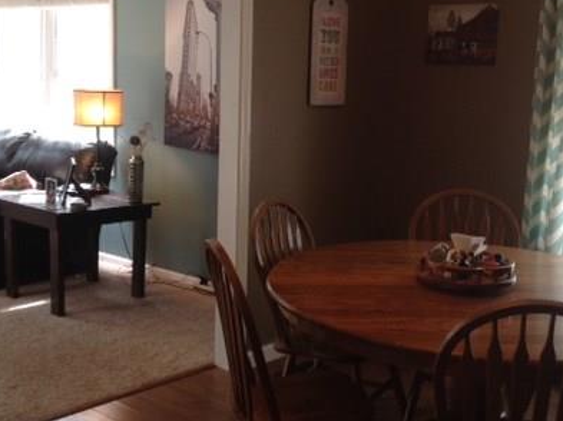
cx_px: 314
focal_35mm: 57
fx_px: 926
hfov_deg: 33.8
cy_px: 169
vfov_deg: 25.6
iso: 64
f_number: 2.4
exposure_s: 1/30
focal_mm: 4.28
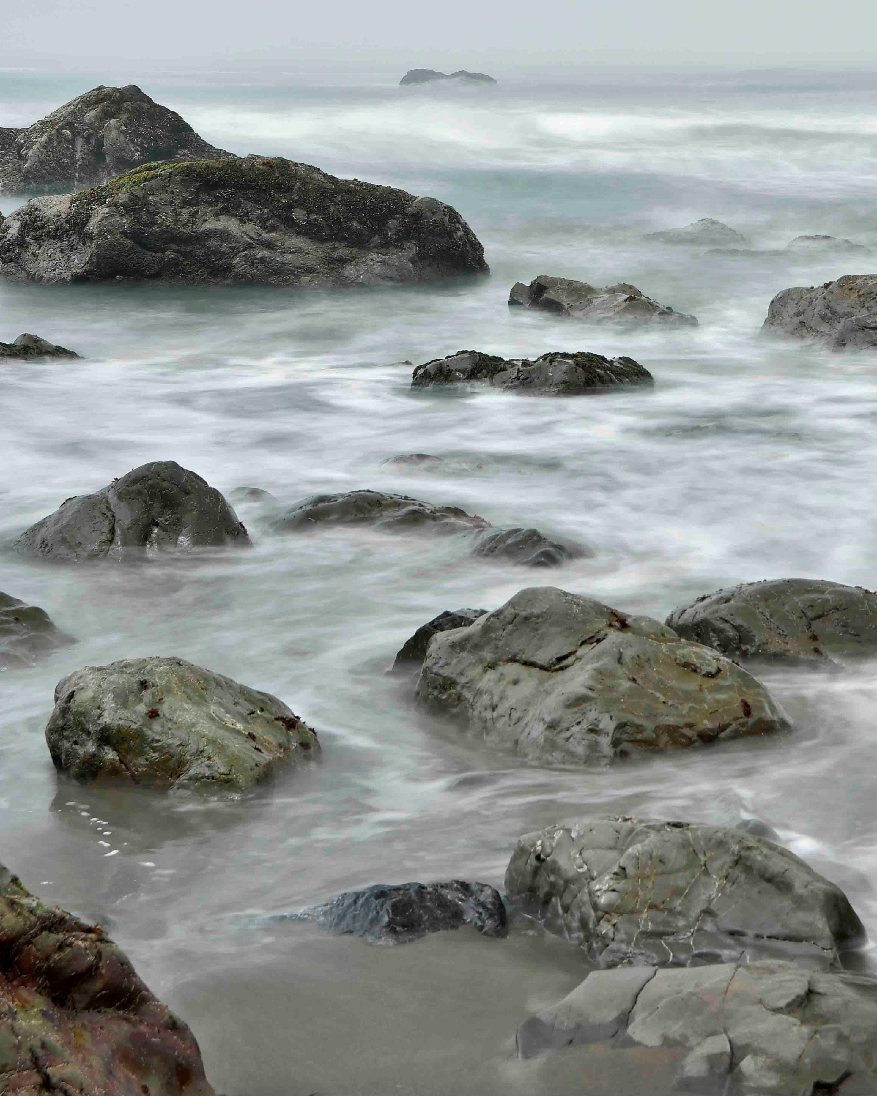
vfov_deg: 22.5
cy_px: 546
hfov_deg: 17.8
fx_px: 2758
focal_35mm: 85
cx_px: 776
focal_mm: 40
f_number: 9.5
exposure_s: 4
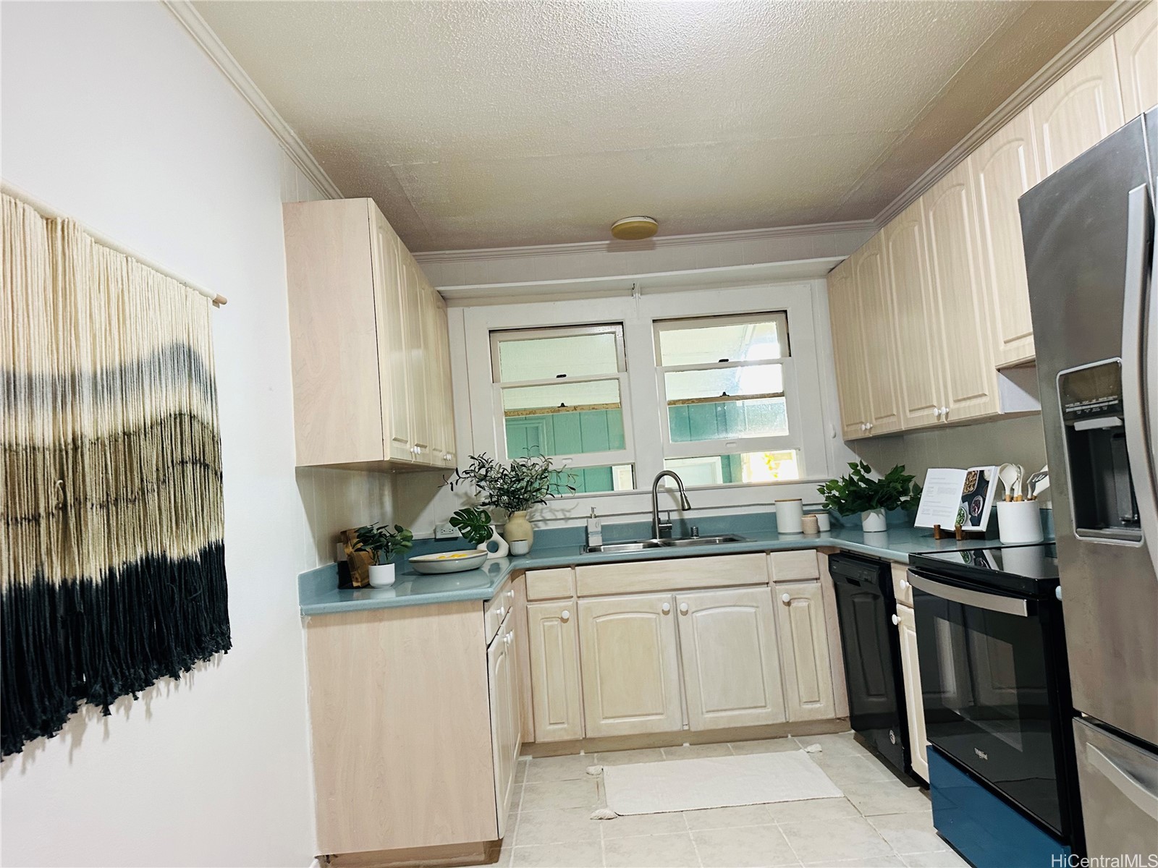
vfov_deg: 56.8
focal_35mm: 24
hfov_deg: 71.6
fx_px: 803
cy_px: 434
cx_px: 579
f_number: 1.78
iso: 250
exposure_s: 1/60
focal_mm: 6.86
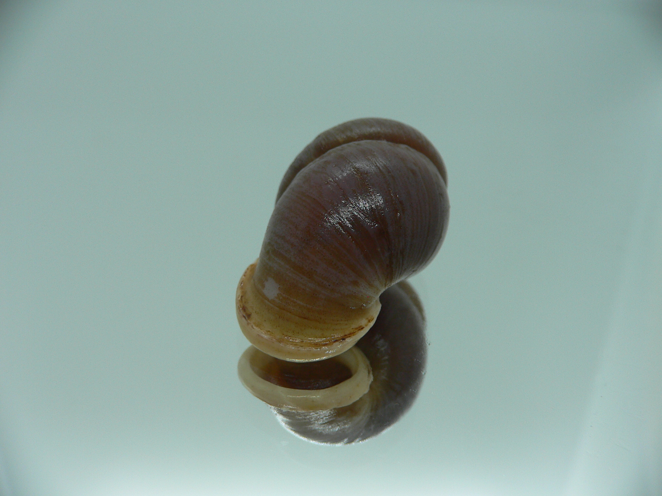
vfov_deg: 40.7
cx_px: 331
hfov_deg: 52.6
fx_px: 669
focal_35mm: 35
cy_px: 248
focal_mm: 4.6
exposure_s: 1/60
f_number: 2.8
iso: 80
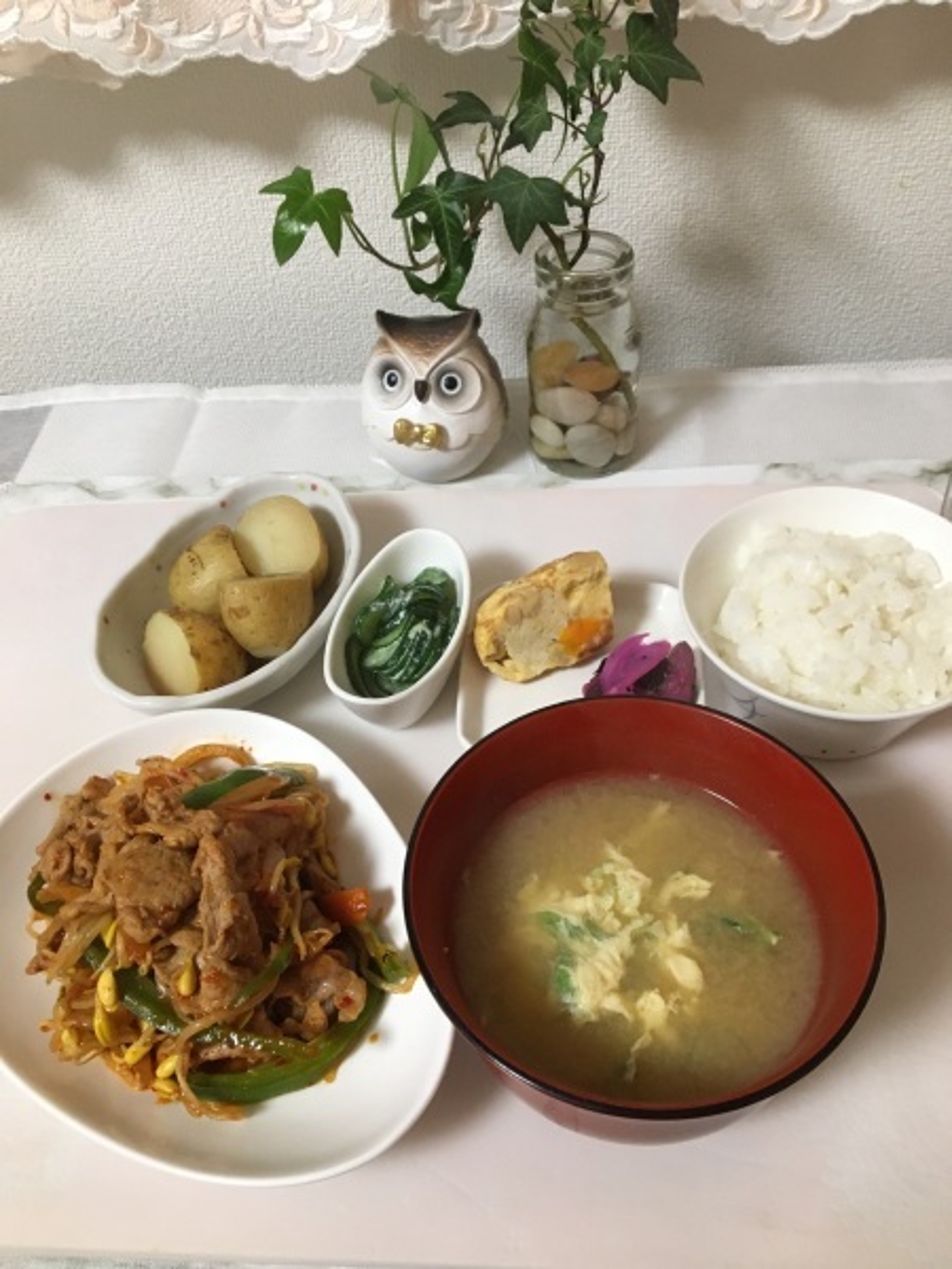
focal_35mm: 29
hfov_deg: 48.2
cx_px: 476
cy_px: 634
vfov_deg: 61.7
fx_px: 1063
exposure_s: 1/20
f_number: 2.2
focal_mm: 4.15
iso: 200
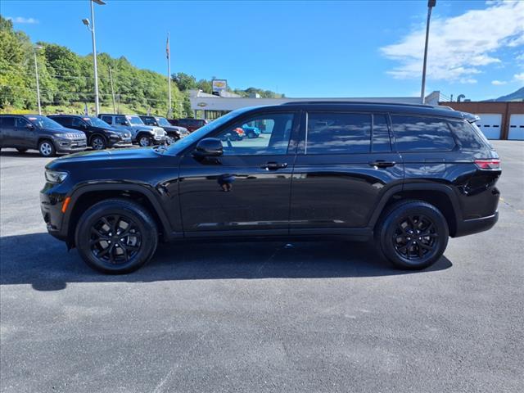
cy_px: 196
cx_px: 262
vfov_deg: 51.4
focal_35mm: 27
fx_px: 409
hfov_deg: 65.3
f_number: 1.9
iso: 40
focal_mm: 3.58
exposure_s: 1/1250
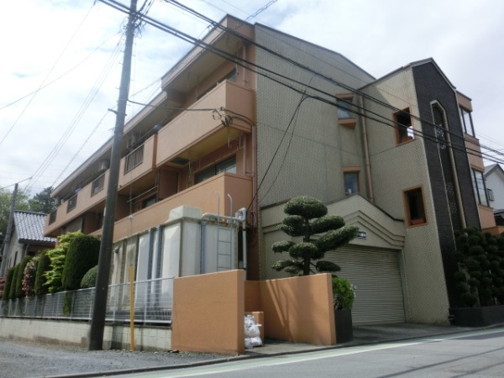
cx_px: 252
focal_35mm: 28
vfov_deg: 49.7
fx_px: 408
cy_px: 189
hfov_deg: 63.4
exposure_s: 1/250
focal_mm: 5
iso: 80
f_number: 8.8
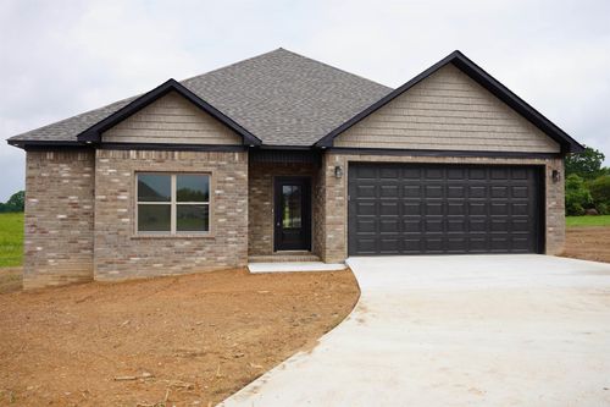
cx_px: 305
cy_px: 204
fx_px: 525
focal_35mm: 31
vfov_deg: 42.3
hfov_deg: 60.3
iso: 100
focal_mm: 31
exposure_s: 1/500
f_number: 5
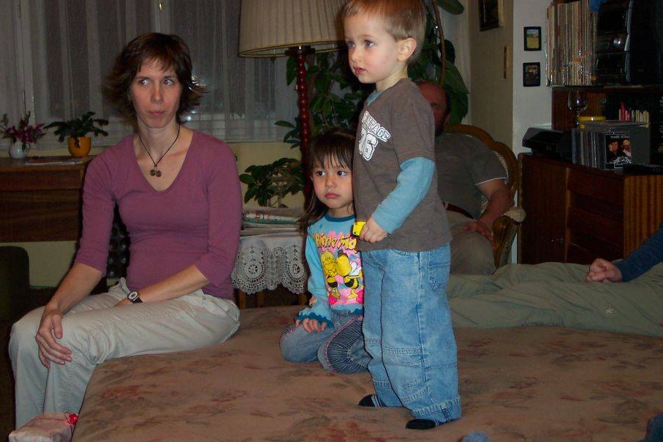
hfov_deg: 36.9
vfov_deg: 25.0
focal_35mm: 54
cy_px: 212
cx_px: 323
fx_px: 994
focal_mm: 10.7
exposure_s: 1/45
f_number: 3.4
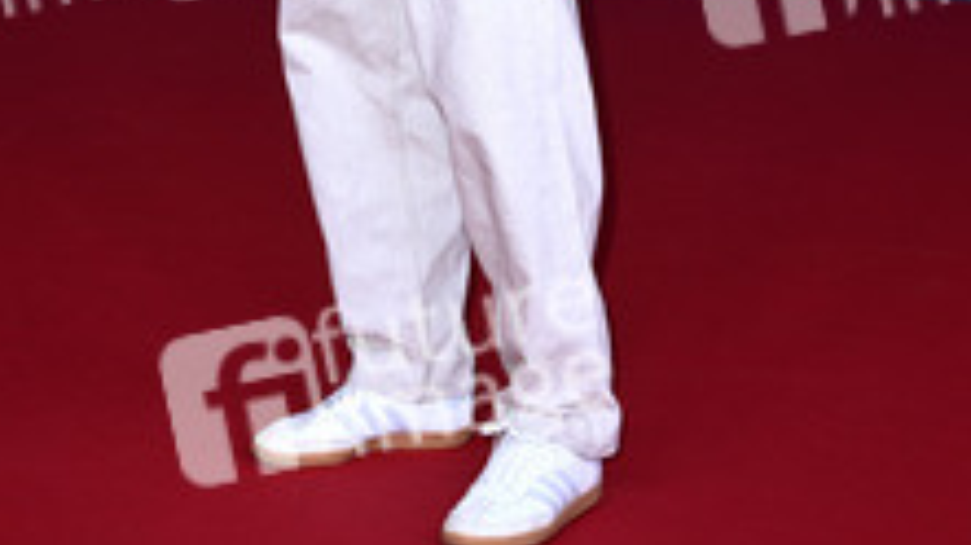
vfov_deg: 9.1
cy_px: -277
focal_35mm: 129
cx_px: 514
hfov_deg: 16.6
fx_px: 3319
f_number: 5.6
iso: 800
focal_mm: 68
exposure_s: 1/200
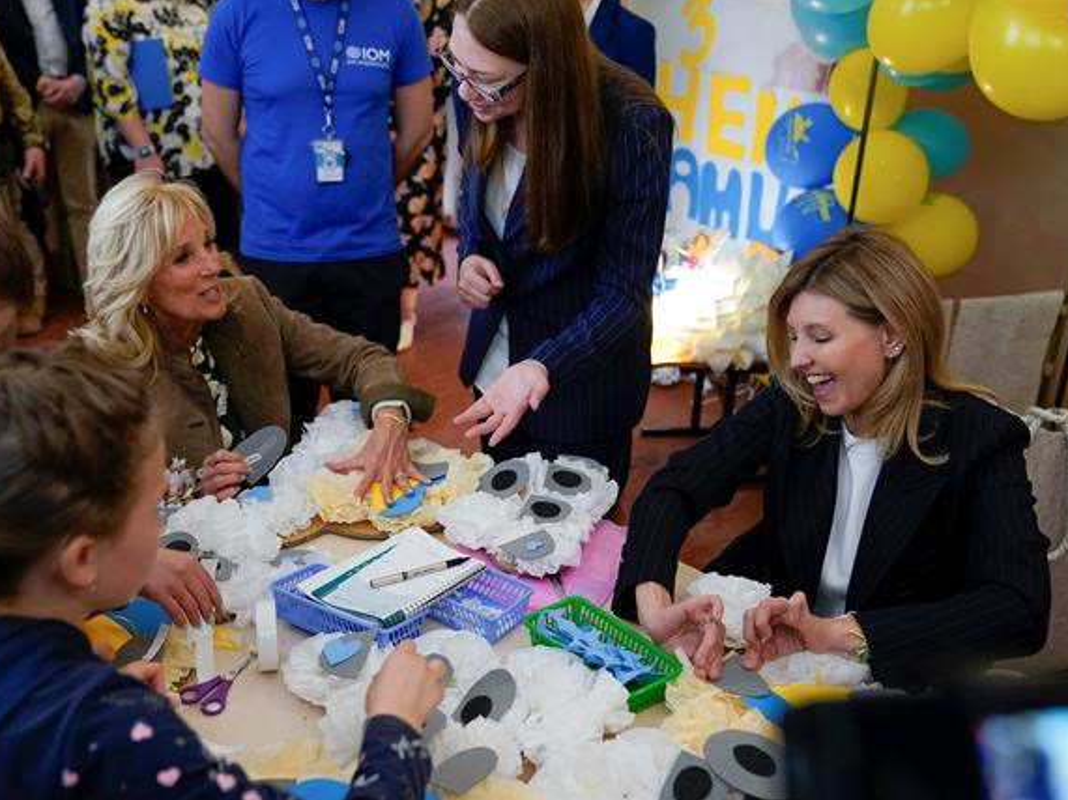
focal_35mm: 35
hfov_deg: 52.5
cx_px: 466
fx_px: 1080
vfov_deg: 40.7
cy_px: 401
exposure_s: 1/200
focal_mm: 32
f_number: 3.2
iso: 2500
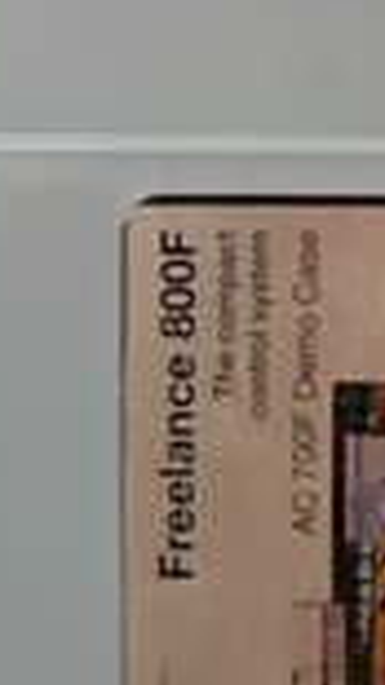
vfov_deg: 22.0
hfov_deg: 12.2
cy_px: 424
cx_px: -58
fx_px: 1763
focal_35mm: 97
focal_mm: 5.52
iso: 2347
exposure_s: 1/50
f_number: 1.9
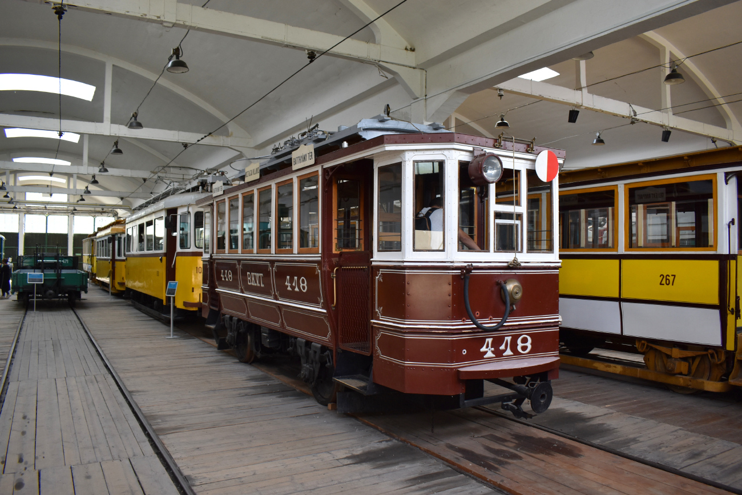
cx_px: 371
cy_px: 248
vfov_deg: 47.9
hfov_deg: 67.4
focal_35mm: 27
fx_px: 557
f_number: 5
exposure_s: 1/100
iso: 400
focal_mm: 18
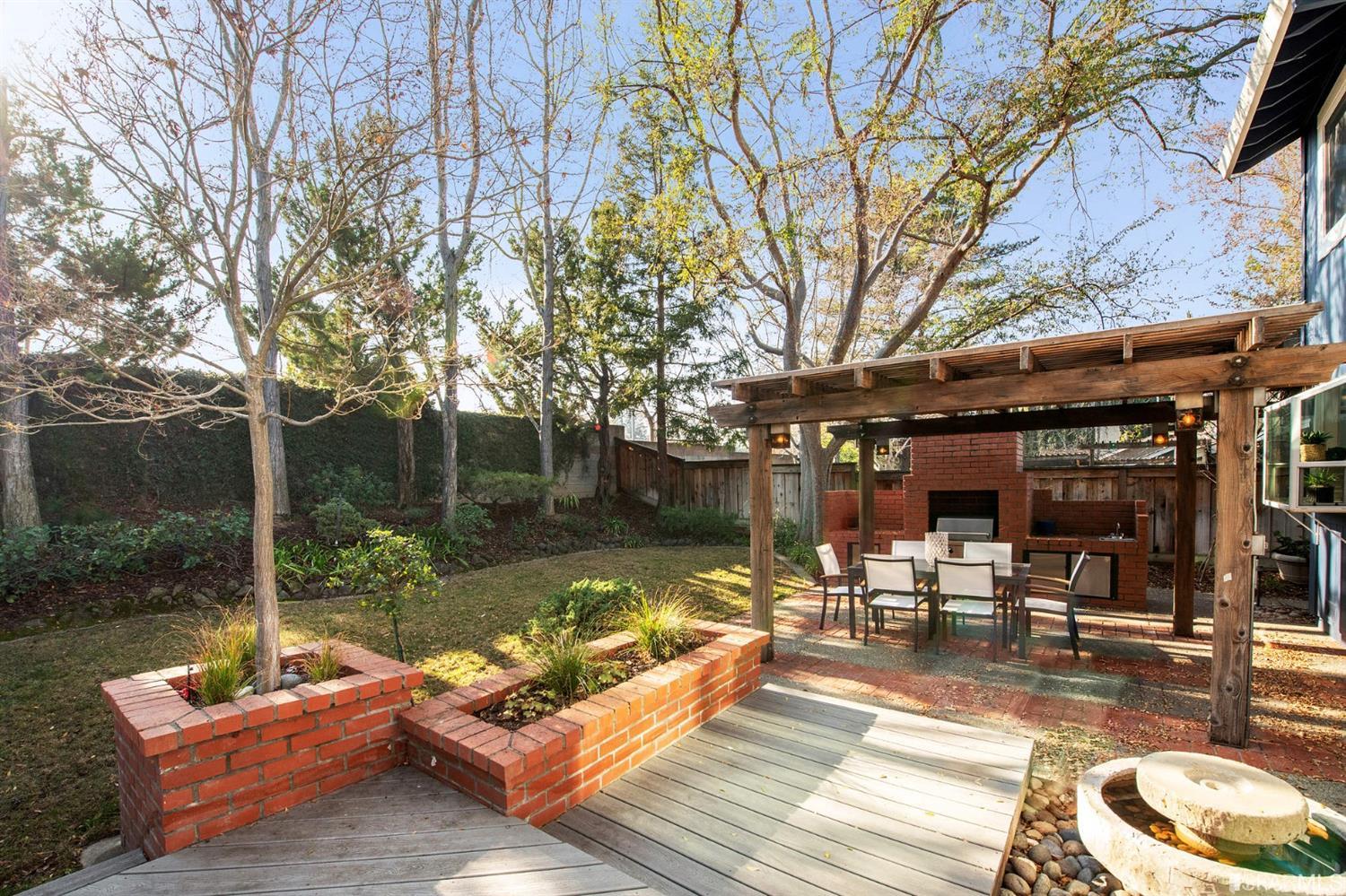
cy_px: 448
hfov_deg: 104.3
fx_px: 523
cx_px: 673
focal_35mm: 14
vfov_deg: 81.2
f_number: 8
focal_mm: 14
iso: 400
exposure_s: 1/200
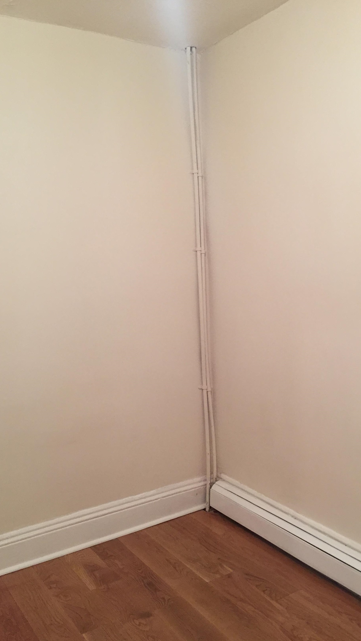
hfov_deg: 36.6
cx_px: 201
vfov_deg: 61.0
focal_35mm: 32
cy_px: 321
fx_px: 544
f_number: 2.2
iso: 160
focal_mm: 4.15
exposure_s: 1/33
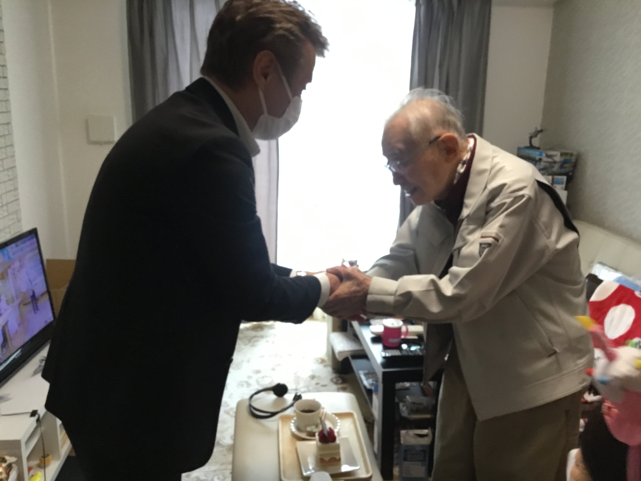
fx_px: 574
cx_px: 320
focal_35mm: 31
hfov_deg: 58.4
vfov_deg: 45.4
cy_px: 240
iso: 125
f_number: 2.4
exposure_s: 1/30
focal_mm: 3.3
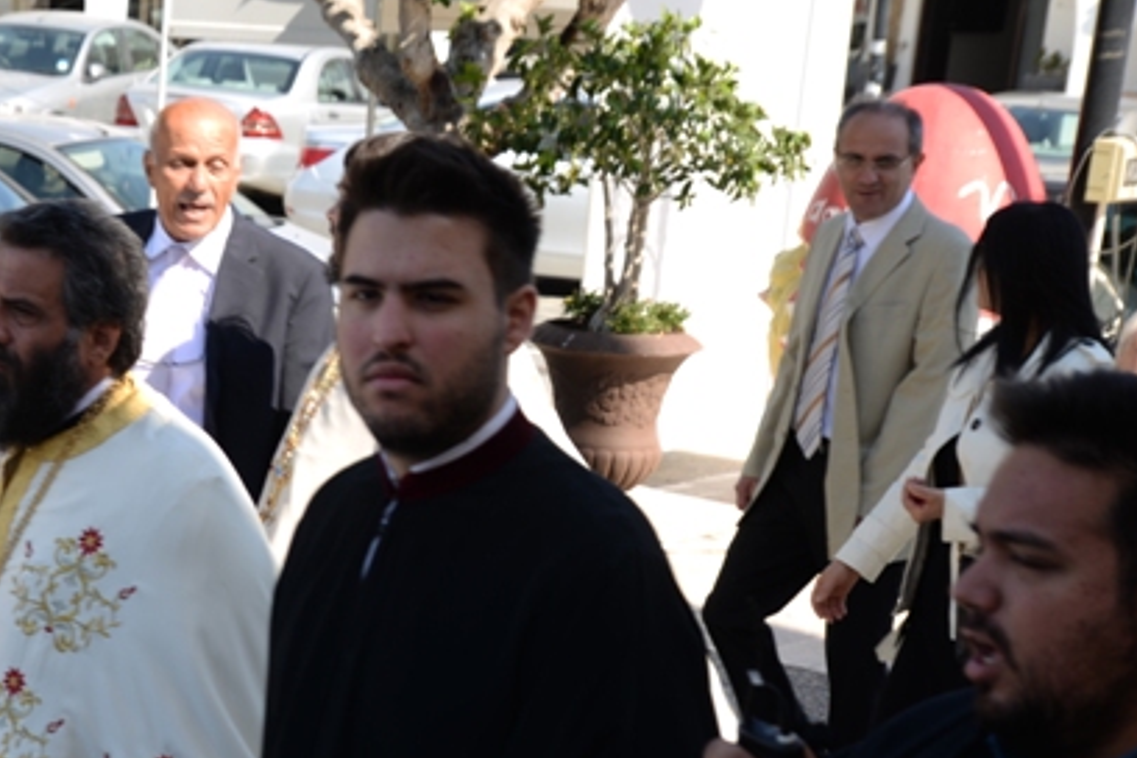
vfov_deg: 12.1
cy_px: 656
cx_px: -187
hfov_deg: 17.4
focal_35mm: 113
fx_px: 3569
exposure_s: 1/160
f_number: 6.3
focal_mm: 48
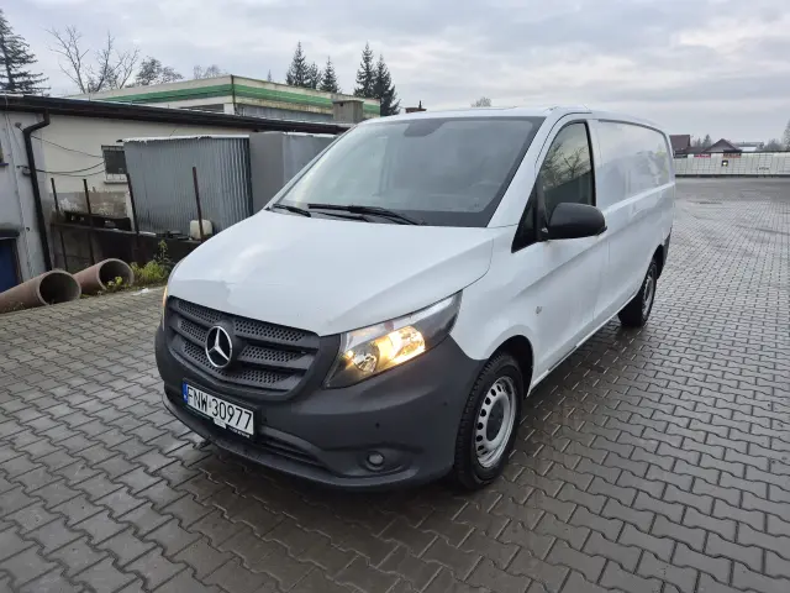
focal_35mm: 23
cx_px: 395
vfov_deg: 58.9
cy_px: 296
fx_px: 525
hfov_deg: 73.9
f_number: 1.8
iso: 160
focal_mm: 5.4
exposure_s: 1/180
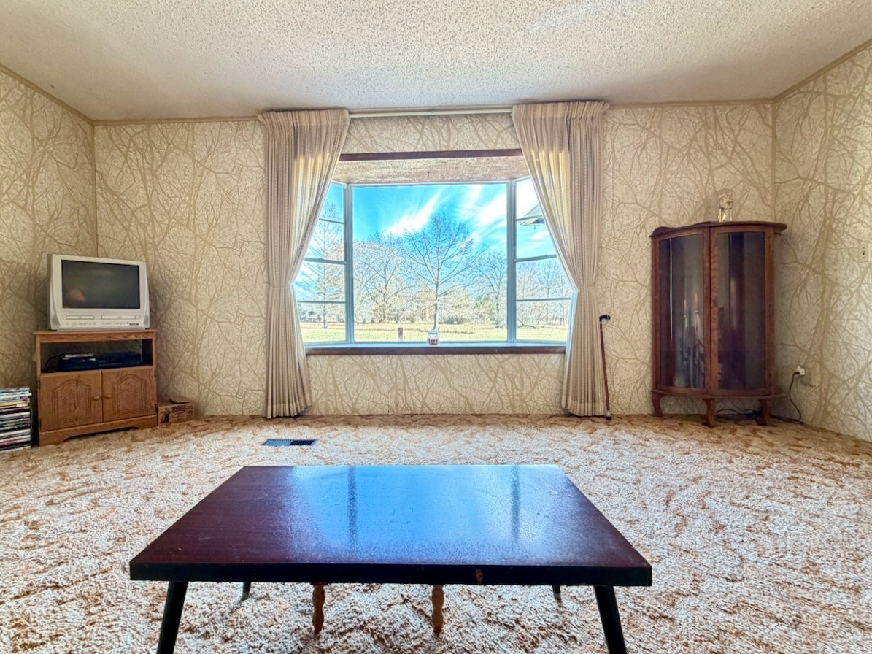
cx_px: 408
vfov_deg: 81.7
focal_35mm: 15
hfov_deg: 98.0
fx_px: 378
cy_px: 336
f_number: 2.2
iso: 250
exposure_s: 1/60
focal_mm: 2.22
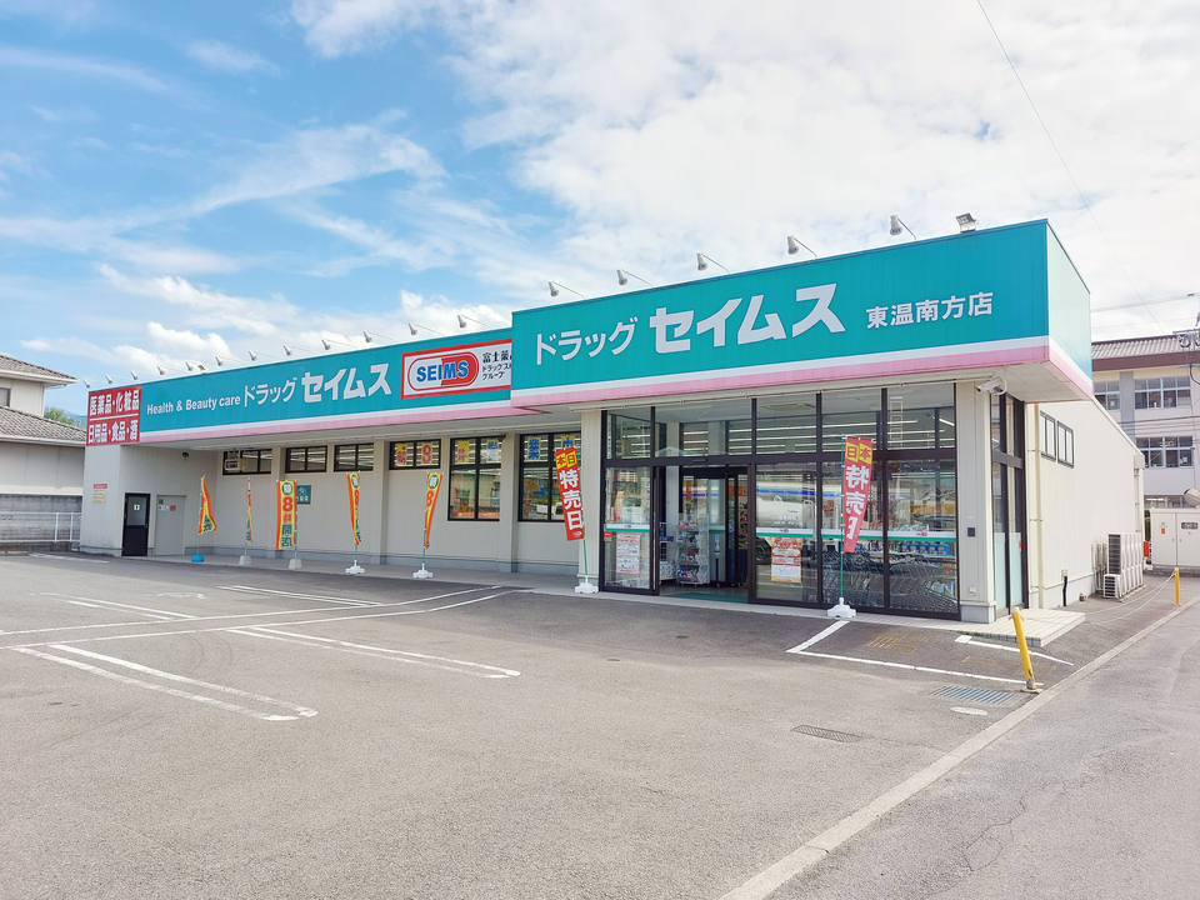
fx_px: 832
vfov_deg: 56.8
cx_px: 600
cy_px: 450
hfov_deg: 71.6
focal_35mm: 24
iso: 25
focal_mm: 5.23
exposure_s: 1/541
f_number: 1.8
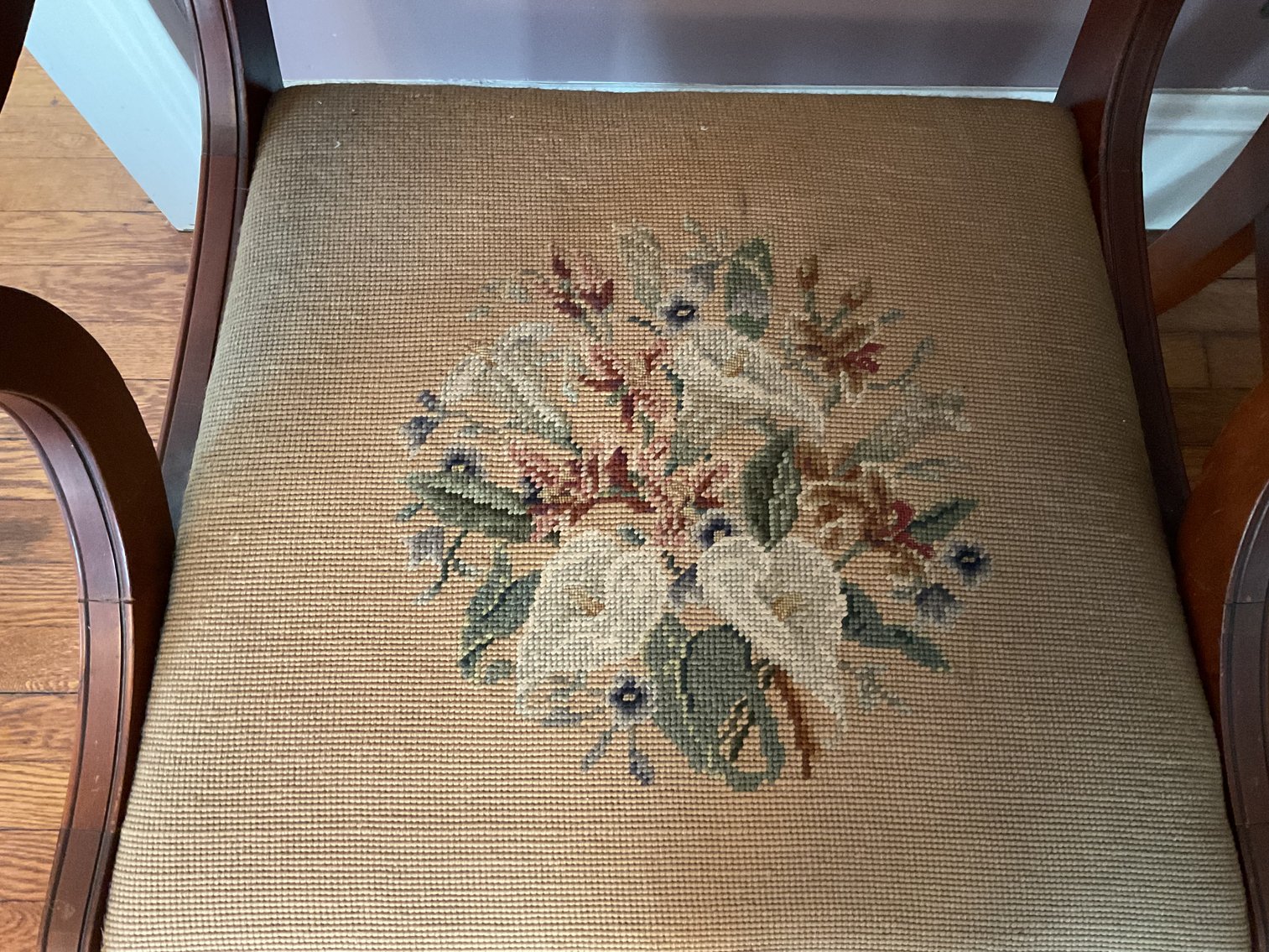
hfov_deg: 61.7
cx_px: 634
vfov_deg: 48.2
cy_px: 476
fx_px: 1063
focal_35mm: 29
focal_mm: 3
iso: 500
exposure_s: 1/30
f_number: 1.8
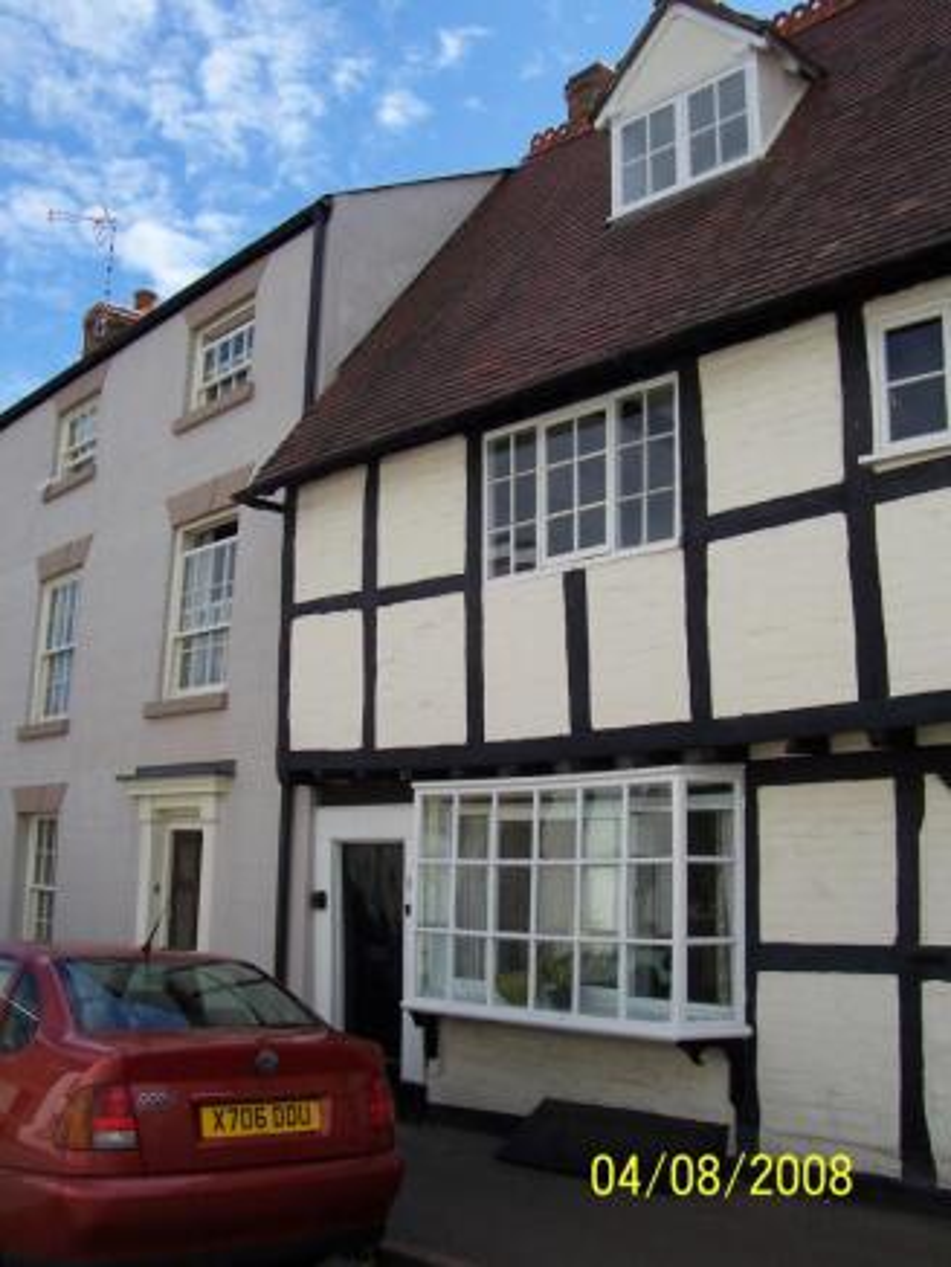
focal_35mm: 34
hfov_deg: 41.8
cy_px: 634
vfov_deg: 53.9
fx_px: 1245
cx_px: 476
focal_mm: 5.6
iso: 80
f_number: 5.6
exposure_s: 1/500
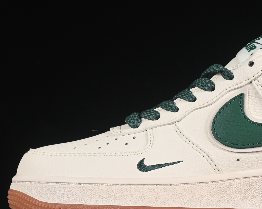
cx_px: 222
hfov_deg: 11.6
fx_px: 1279
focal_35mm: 165
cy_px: 99
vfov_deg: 9.4
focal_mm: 50
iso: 160
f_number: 8
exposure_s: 1/60
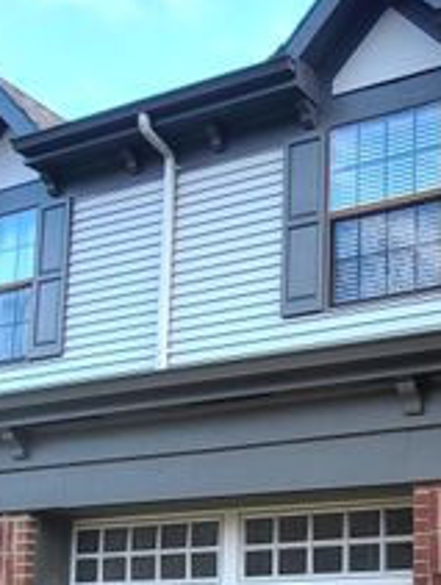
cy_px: 514
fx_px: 694
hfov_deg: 28.4
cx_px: 585
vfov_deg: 42.4
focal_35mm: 41
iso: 50
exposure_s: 1/548
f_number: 2.2
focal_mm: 2.2
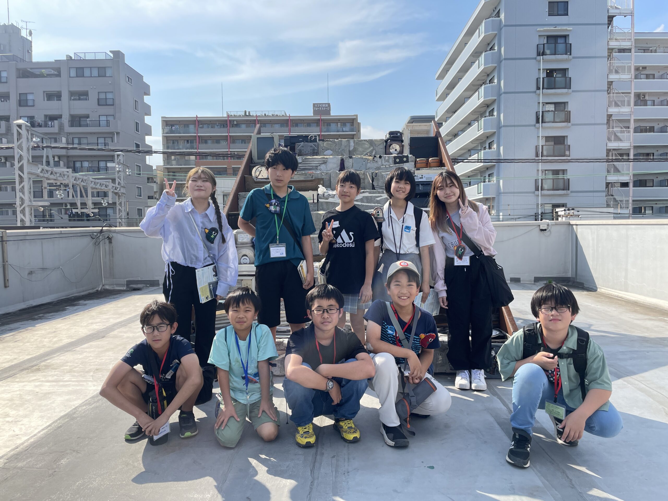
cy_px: 250
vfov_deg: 53.1
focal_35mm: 26
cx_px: 334
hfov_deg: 67.3
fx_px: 502
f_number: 1.6
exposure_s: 1/2304
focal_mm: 4.2
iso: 32
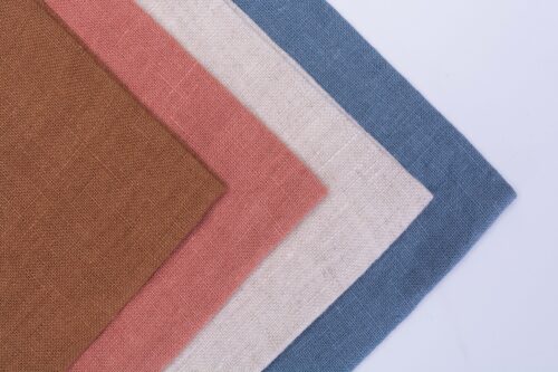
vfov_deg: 23.8
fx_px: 883
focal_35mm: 57
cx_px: 279
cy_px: 186
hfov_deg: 35.1
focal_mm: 38
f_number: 11
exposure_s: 1/125
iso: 100
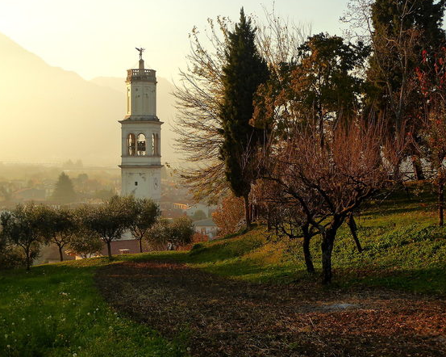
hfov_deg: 35.4
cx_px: 222
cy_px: 178
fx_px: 699
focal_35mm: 53
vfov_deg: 28.6
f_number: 4.1
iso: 160
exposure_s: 1/250
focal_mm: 9
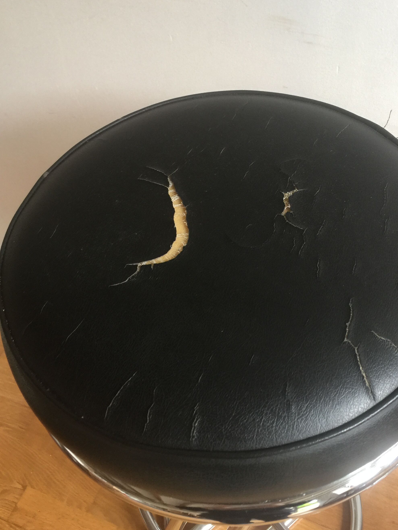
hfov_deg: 39.4
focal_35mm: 36
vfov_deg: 51.3
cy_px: 260
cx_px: 247
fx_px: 552
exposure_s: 1/17
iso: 64
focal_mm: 4.15
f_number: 2.2
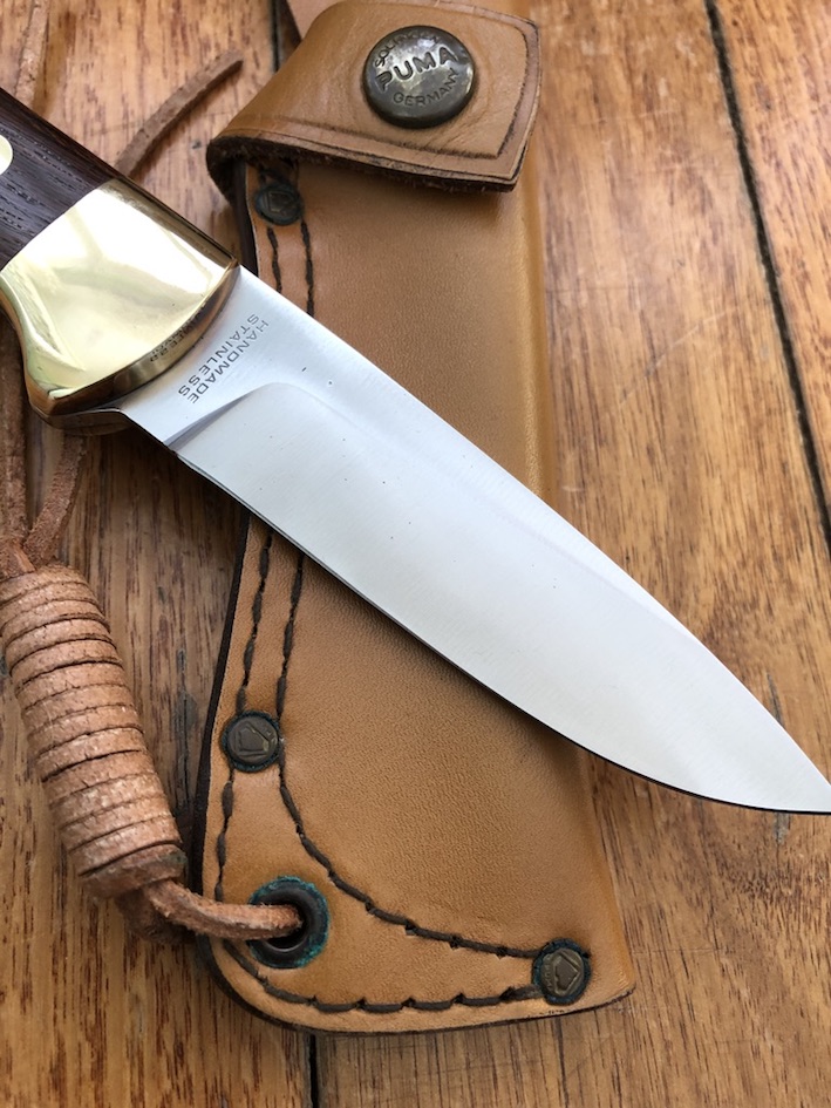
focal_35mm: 28
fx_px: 896
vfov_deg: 63.4
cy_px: 554
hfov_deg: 49.8
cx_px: 416
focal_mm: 3.99
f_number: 1.8
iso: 40
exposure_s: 1/20
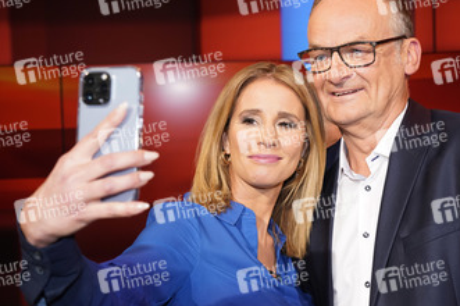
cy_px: 172
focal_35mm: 60
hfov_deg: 33.2
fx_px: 766
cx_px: 291
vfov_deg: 22.6
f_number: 4.5
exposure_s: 1/125
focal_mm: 44
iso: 1600
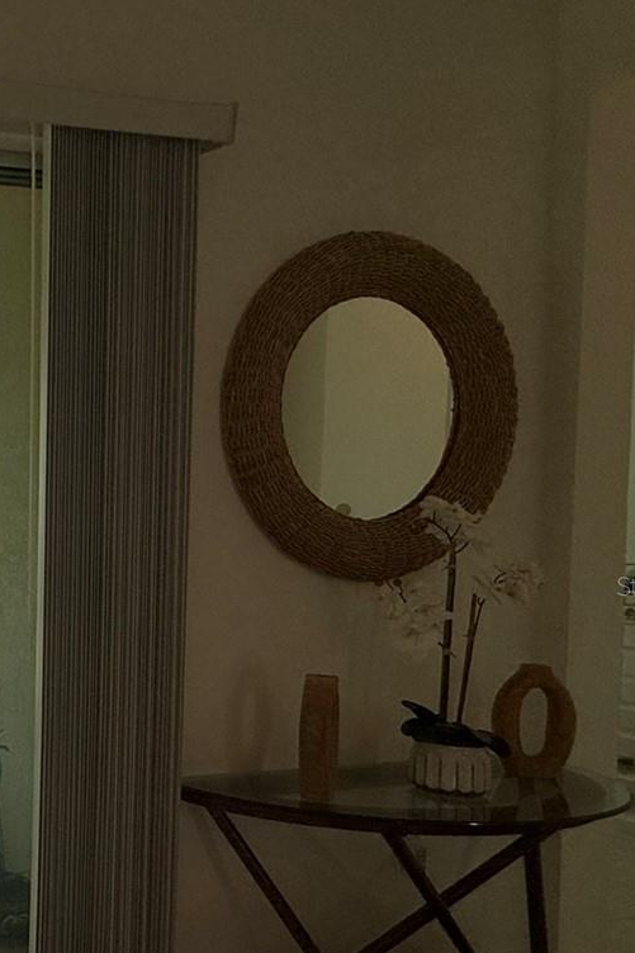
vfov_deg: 59.6
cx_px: -278
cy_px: 585
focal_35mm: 31
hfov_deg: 29.4
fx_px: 821
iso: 64
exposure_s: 1/579
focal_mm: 2.22
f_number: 2.2
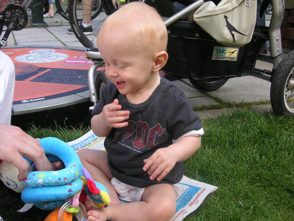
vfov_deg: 34.4
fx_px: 357
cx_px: 146
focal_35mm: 42
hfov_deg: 44.8
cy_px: 109
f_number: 3
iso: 50
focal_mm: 6.9
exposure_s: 1/180
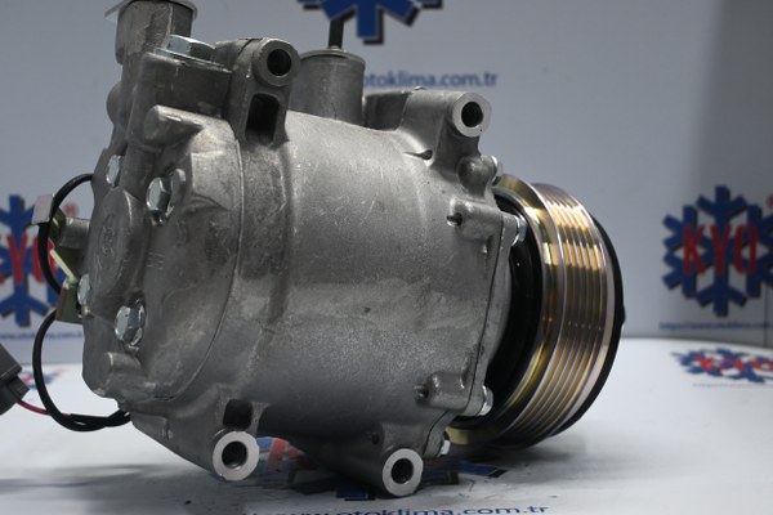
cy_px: 258
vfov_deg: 23.8
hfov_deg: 35.1
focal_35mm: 57
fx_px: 1224
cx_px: 386
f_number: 5.6
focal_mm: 38
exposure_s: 1/60
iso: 900
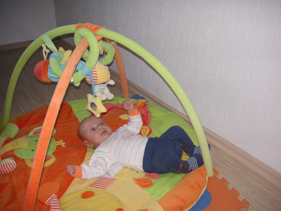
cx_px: 140
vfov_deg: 38.7
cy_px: 106
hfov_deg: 50.1
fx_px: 300
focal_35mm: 37
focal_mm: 6.1
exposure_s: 1/45
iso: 160
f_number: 2.8
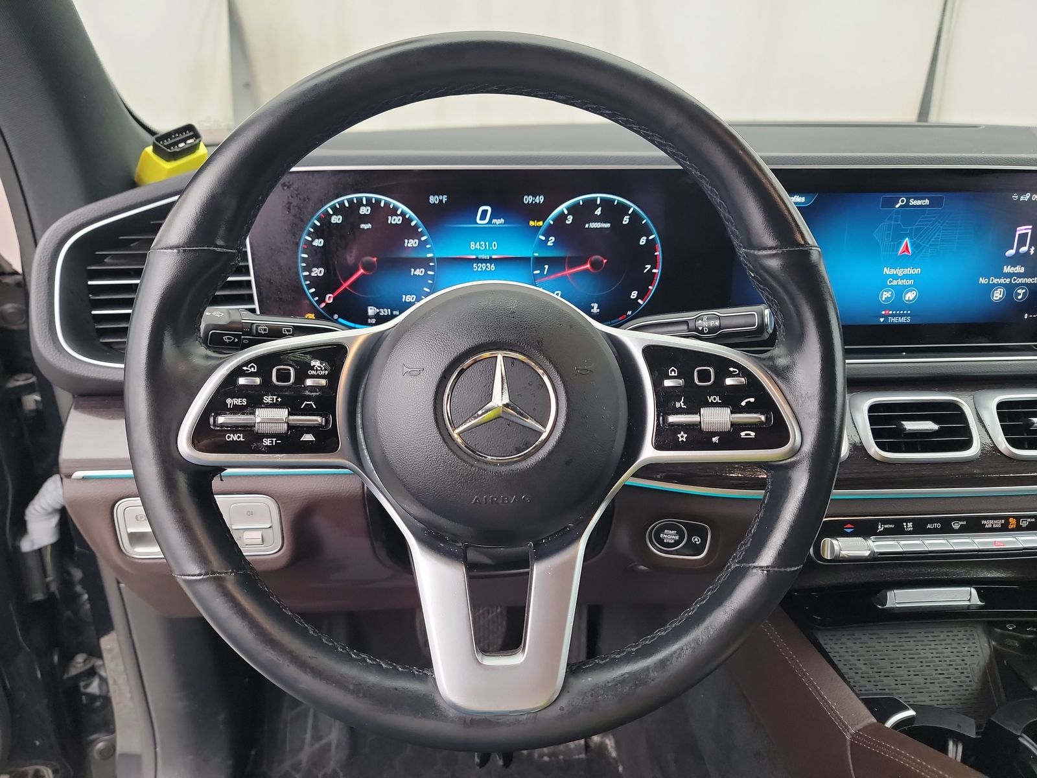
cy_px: 389
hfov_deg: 71.6
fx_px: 719
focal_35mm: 24
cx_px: 518
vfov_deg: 56.8
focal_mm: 6.7
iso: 784
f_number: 1.8
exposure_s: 1/59
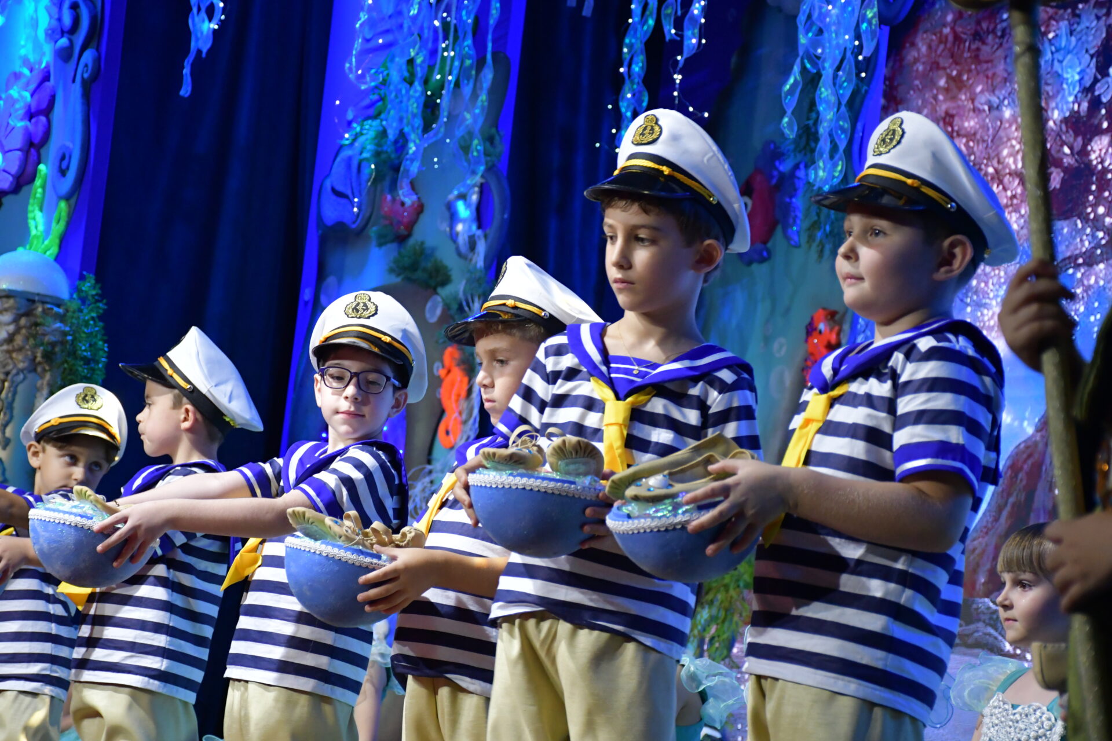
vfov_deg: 14.7
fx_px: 2872
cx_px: 556
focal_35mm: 93
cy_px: 370
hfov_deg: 21.9
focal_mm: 62
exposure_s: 1/250
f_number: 5
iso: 3200
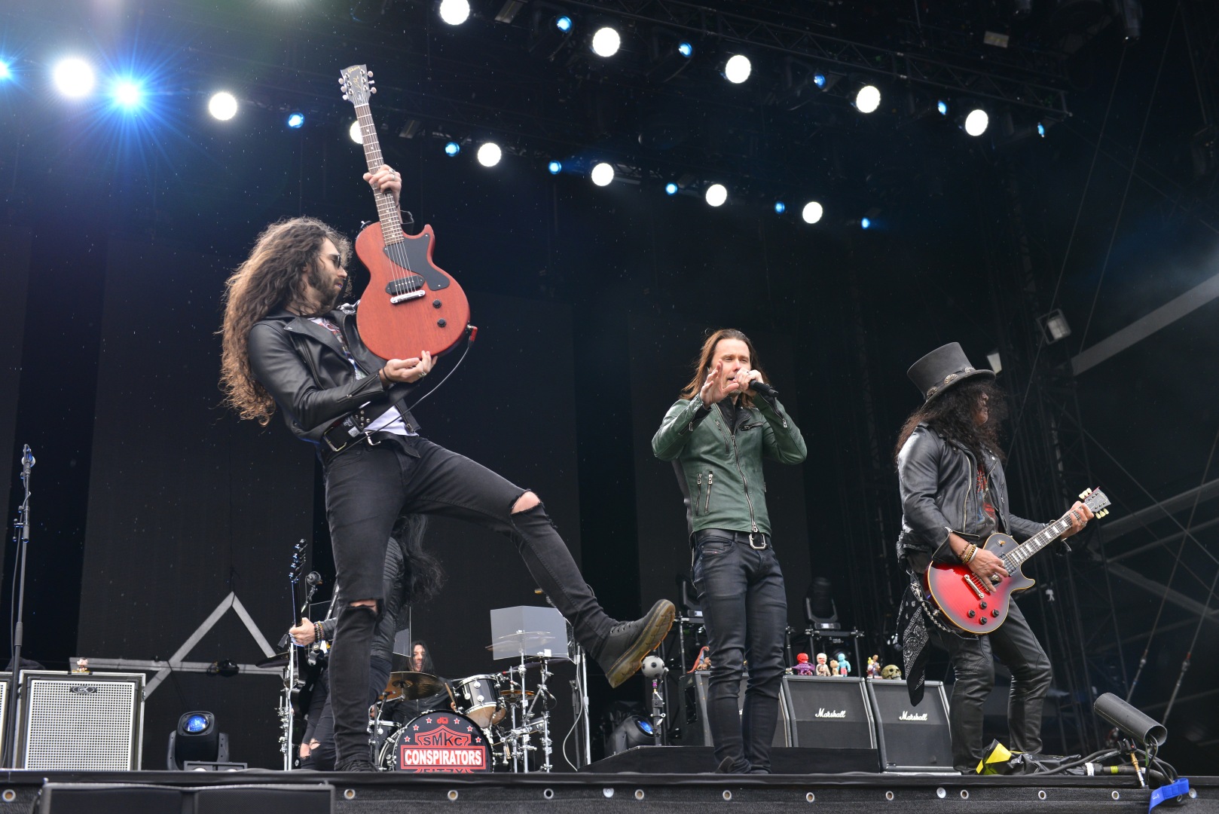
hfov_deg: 46.4
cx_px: 610
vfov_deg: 31.9
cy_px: 407
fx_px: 1423
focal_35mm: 42
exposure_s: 1/500
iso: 1000
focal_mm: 42
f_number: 4.5
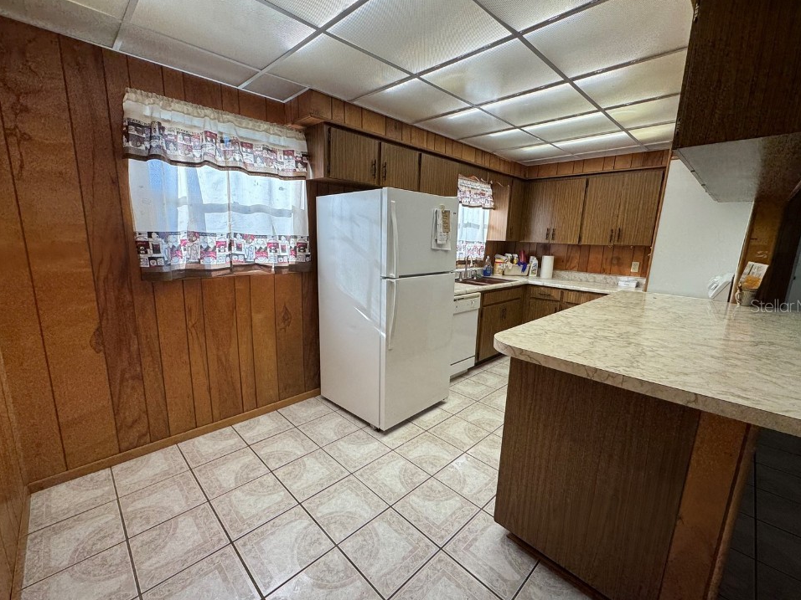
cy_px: 305
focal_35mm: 15
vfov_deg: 81.7
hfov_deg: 98.2
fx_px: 347
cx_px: 400
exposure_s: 1/173
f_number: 2.2
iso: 40
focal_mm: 2.22
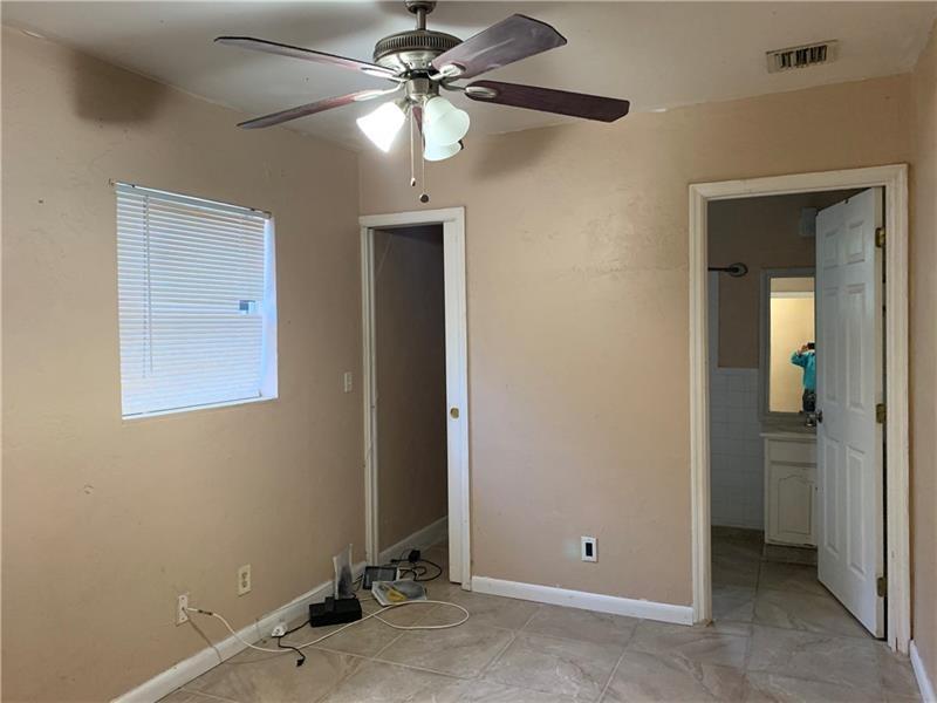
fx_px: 704
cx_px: 468
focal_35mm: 26
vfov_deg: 53.1
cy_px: 352
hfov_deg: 67.3
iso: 320
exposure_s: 1/40
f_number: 1.8
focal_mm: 4.25
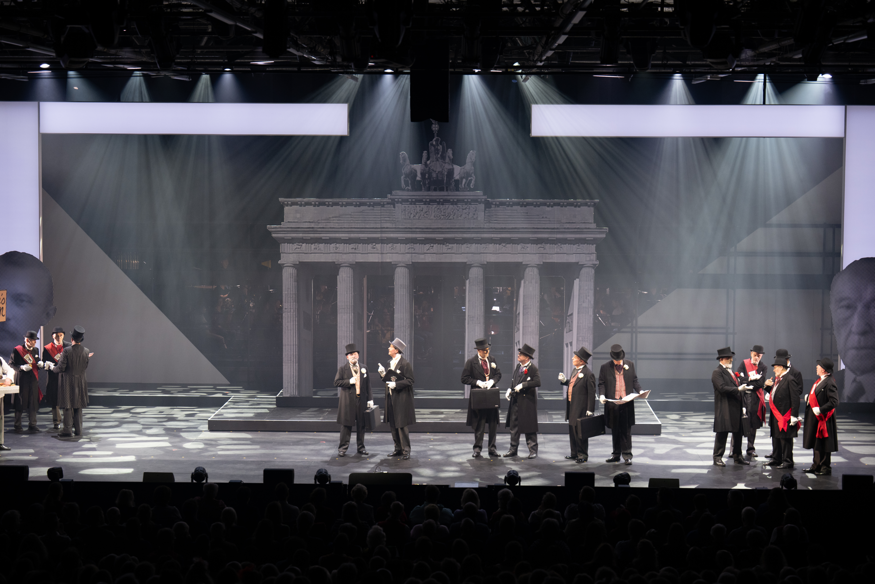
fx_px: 1701
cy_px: 292
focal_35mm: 70
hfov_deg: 28.8
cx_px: 438
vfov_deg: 19.5
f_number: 3.2
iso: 800
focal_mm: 70
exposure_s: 1/200
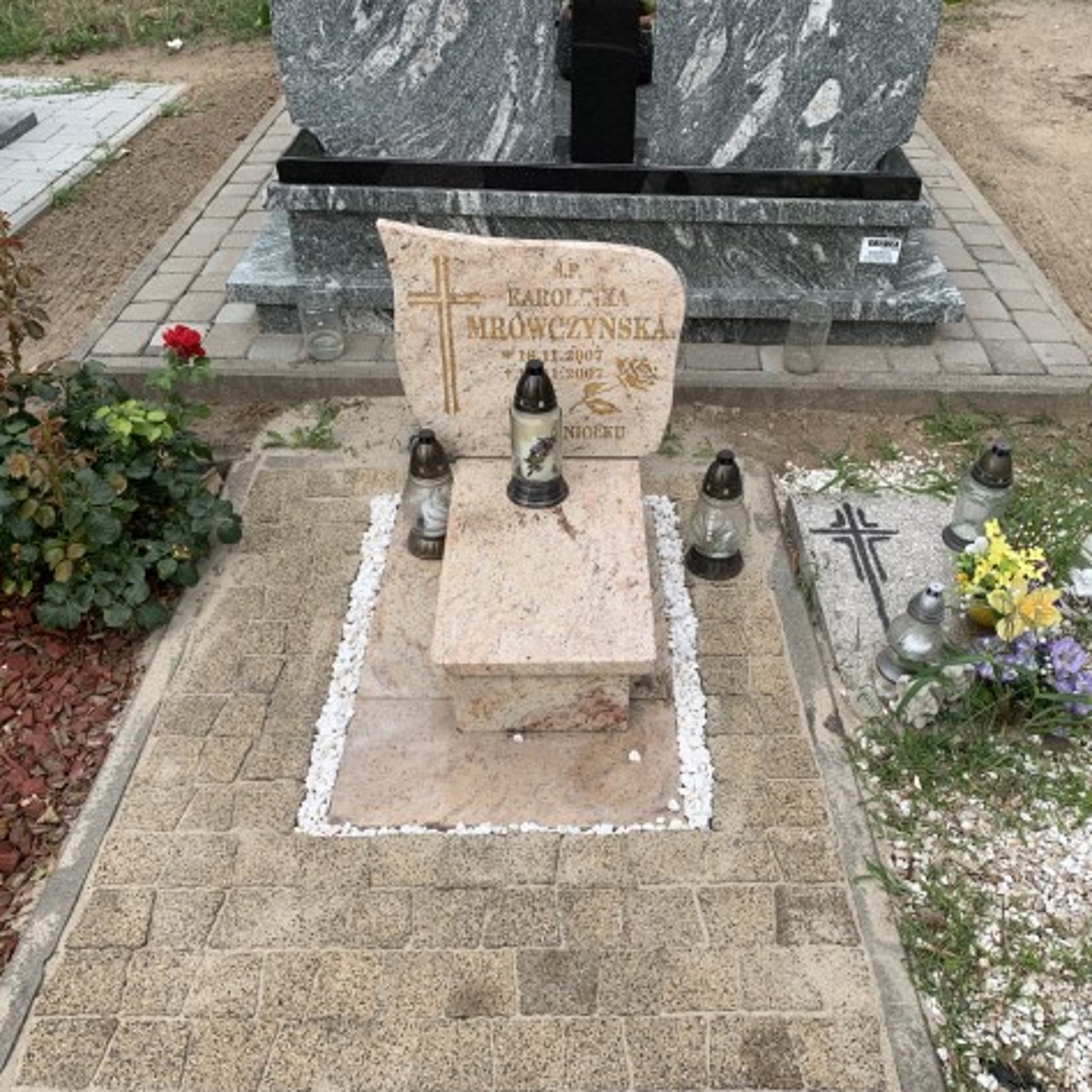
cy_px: 544
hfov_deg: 52.5
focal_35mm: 31
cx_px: 578
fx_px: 1106
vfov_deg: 52.5
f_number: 1.8
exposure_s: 1/1427
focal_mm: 4.25
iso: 25
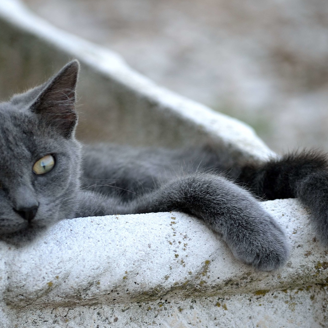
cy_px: 157
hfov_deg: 6.2
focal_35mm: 284
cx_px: 127
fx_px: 3042
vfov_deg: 6.2
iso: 250
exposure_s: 1/125
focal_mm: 125
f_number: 4.8
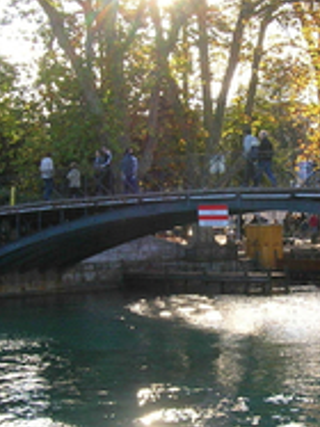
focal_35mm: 80
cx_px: 270
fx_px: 987
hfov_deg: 18.2
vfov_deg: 24.4
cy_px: 220
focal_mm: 5.7
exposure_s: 1/67.8
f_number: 4.9
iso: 50
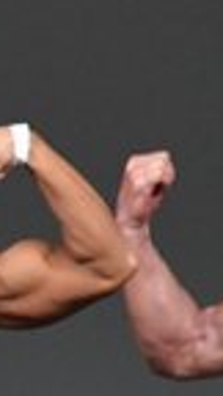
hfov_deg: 0.7
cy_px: 586
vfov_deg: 1.2
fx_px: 18606
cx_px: -599
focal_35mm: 1770
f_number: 5.6
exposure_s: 1/400
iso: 4000
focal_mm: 210
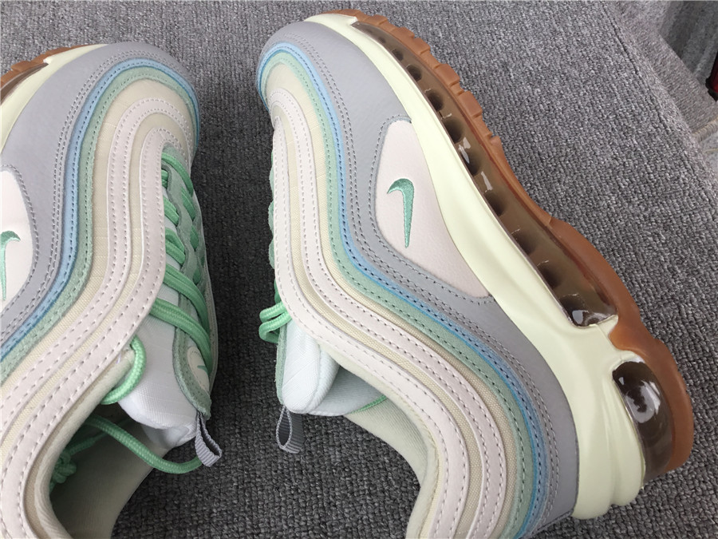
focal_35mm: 31
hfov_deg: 58.4
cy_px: 270
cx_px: 359
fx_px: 643
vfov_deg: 45.4
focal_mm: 3.3
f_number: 2.4
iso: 25
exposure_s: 1/157
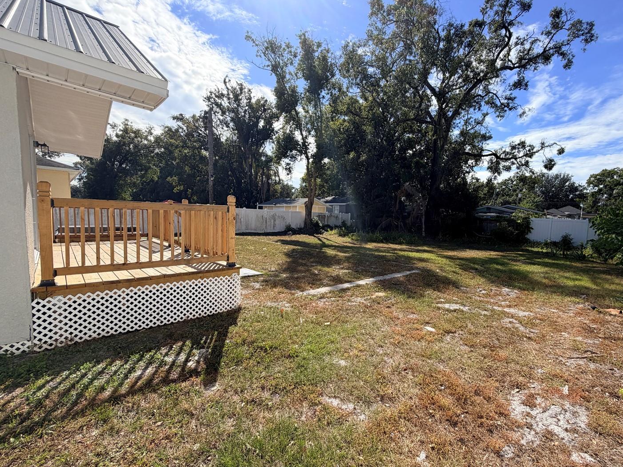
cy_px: 236
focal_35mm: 16
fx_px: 288
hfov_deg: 94.1
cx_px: 348
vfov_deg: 78.1
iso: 32
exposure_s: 1/1033
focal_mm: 2.22
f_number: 2.2
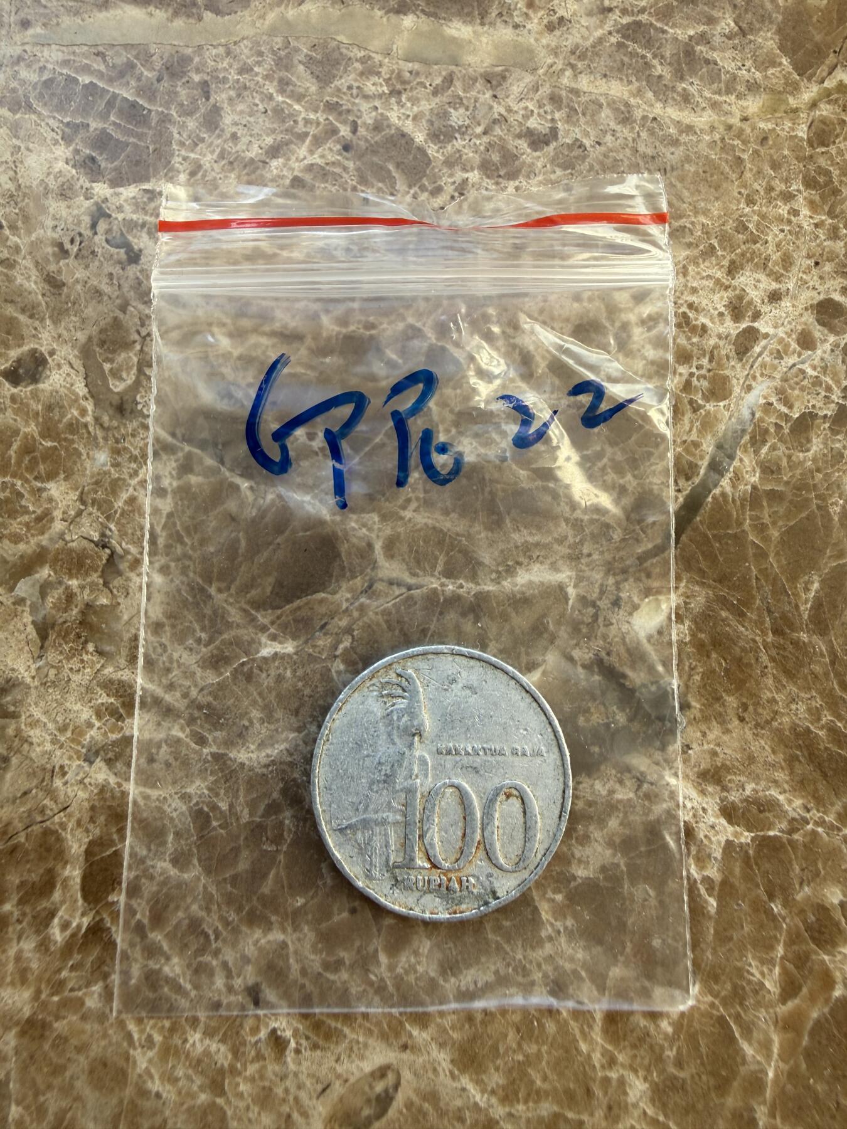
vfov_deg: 71.6
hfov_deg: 56.8
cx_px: 424
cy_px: 564
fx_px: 783
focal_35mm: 24
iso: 40
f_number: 2.2
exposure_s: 1/110
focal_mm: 2.22
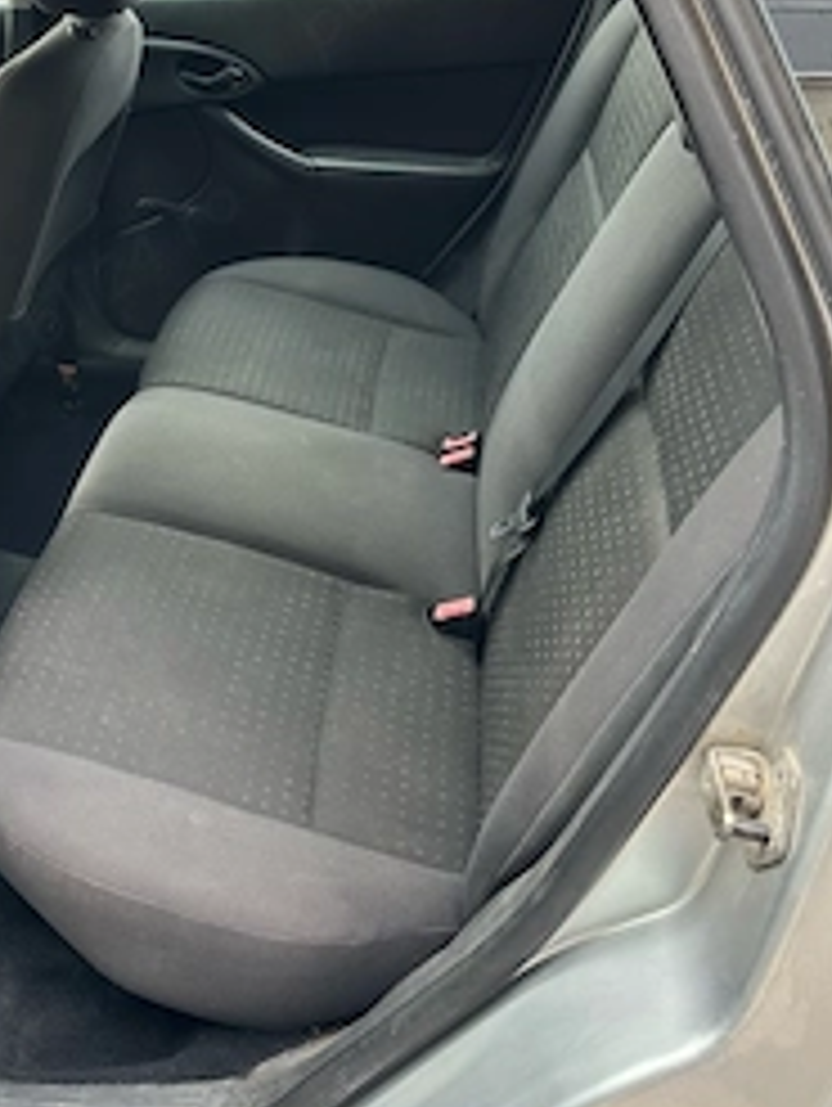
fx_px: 1248
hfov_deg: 35.8
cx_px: 184
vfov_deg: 46.9
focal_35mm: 39
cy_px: 346
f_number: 1.78
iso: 125
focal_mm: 6.86
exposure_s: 1/121
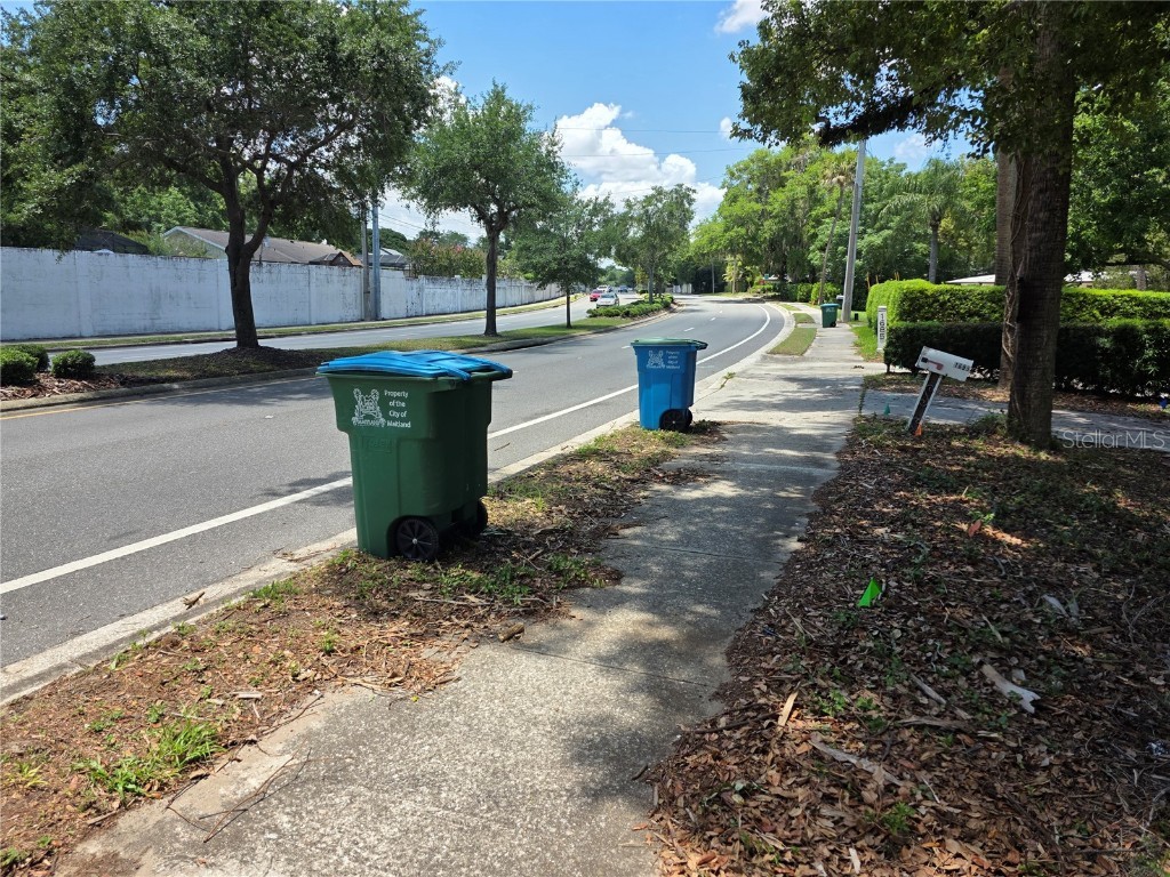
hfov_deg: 73.9
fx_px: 777
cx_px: 585
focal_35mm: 23
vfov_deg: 58.9
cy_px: 438
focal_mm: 6.3
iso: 80
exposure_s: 1/2921
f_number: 1.7
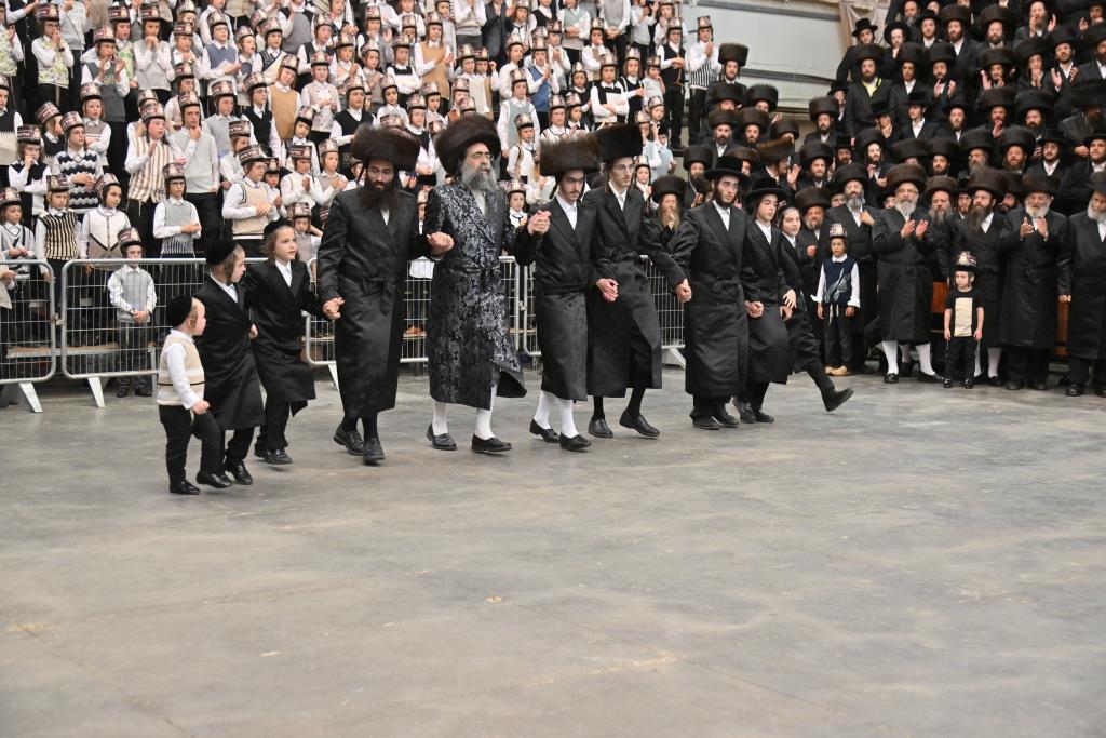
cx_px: 553
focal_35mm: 48
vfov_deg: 28.1
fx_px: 1475
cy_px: 369
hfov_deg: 41.1
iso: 1250
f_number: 4
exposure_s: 1/250
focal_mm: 48
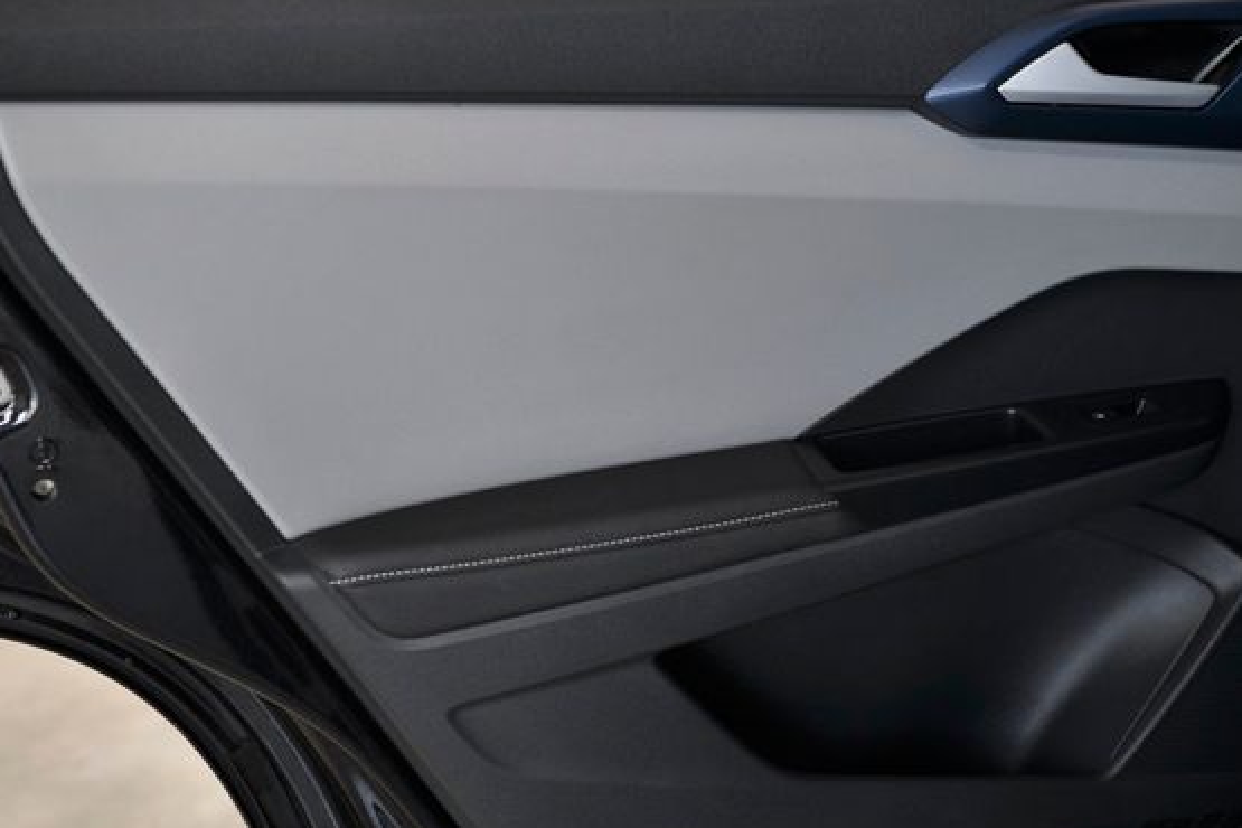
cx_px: 698
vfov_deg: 18.2
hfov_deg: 27.0
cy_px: 399
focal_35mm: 75
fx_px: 2587
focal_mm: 65
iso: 1000
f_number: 4.5
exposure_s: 1/500
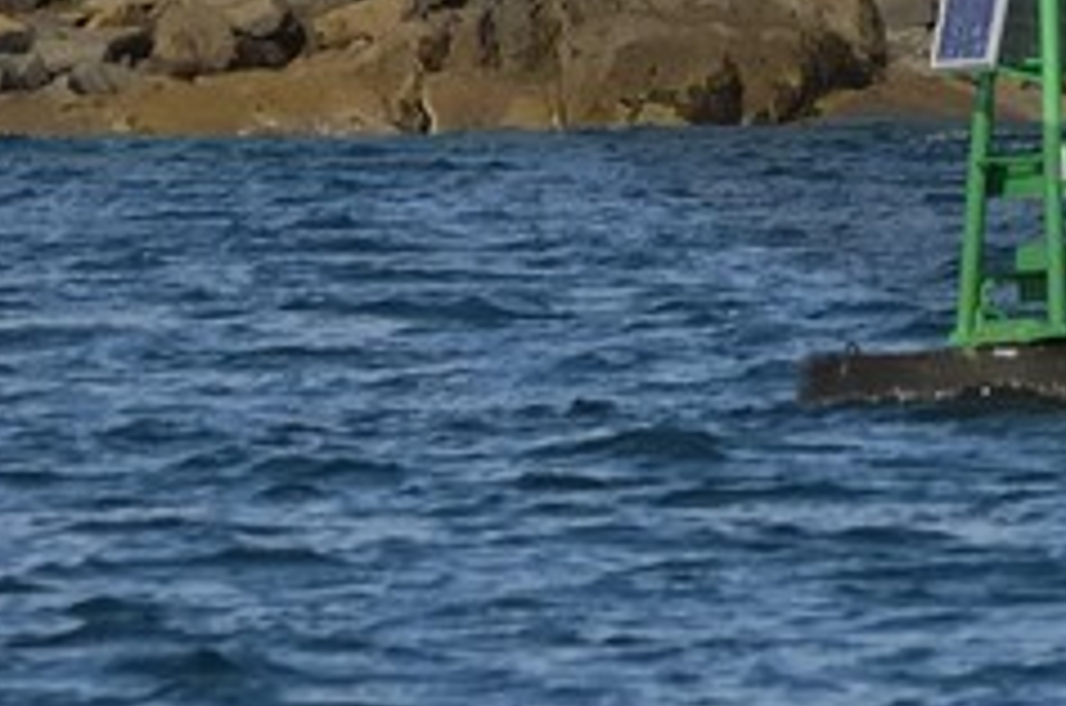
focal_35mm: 1369
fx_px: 40467
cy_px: -1439
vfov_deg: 1.0
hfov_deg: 1.5
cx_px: 1583
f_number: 4.8
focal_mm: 135
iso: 100
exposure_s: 1/500
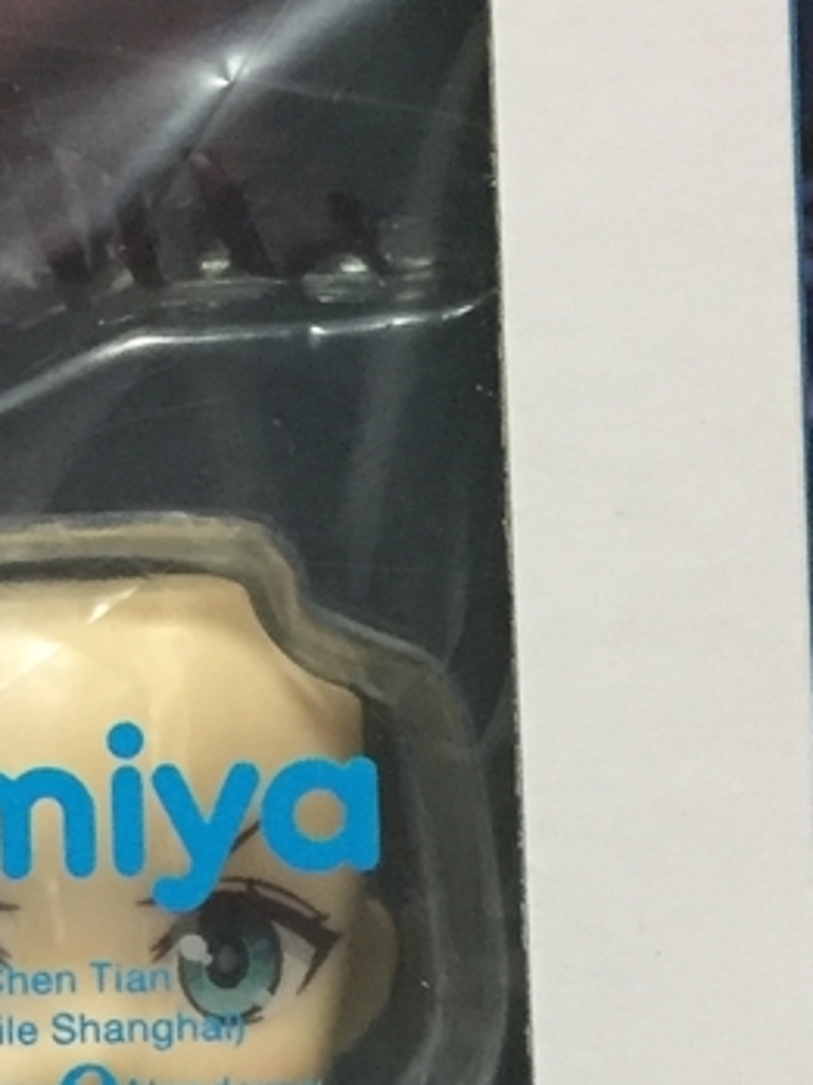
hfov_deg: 13.8
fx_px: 3131
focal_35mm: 100
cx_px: -464
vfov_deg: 19.5
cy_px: 779
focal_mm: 4.15
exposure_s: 1/30
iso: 160
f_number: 2.2
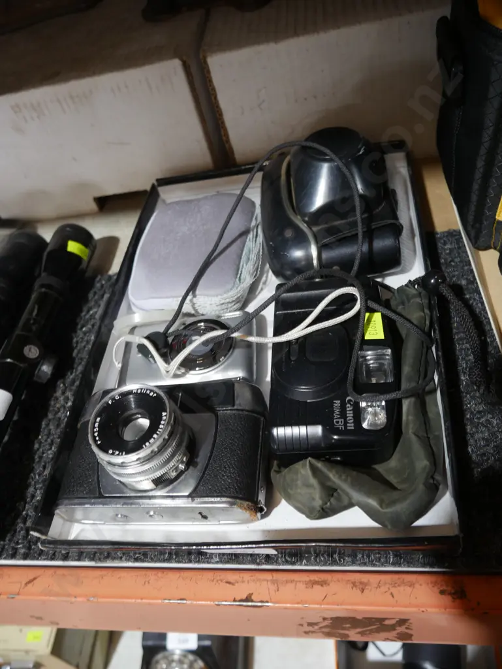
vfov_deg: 63.4
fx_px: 541
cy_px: 334
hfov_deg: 49.8
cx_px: 251
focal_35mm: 28
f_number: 3.5
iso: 400
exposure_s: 1/60
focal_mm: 14
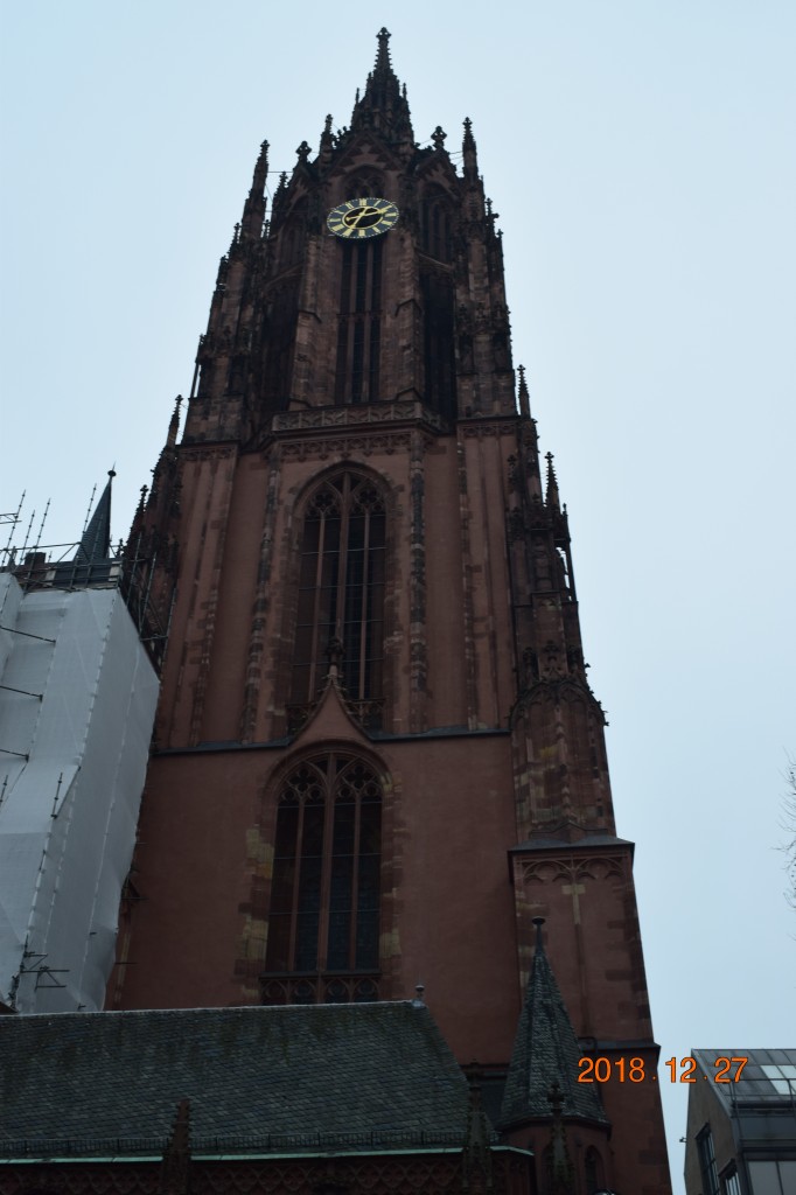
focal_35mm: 36
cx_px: 398
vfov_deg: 53.1
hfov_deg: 36.8
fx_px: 1195
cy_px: 598
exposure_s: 1/160
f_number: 9
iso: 400
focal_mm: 24
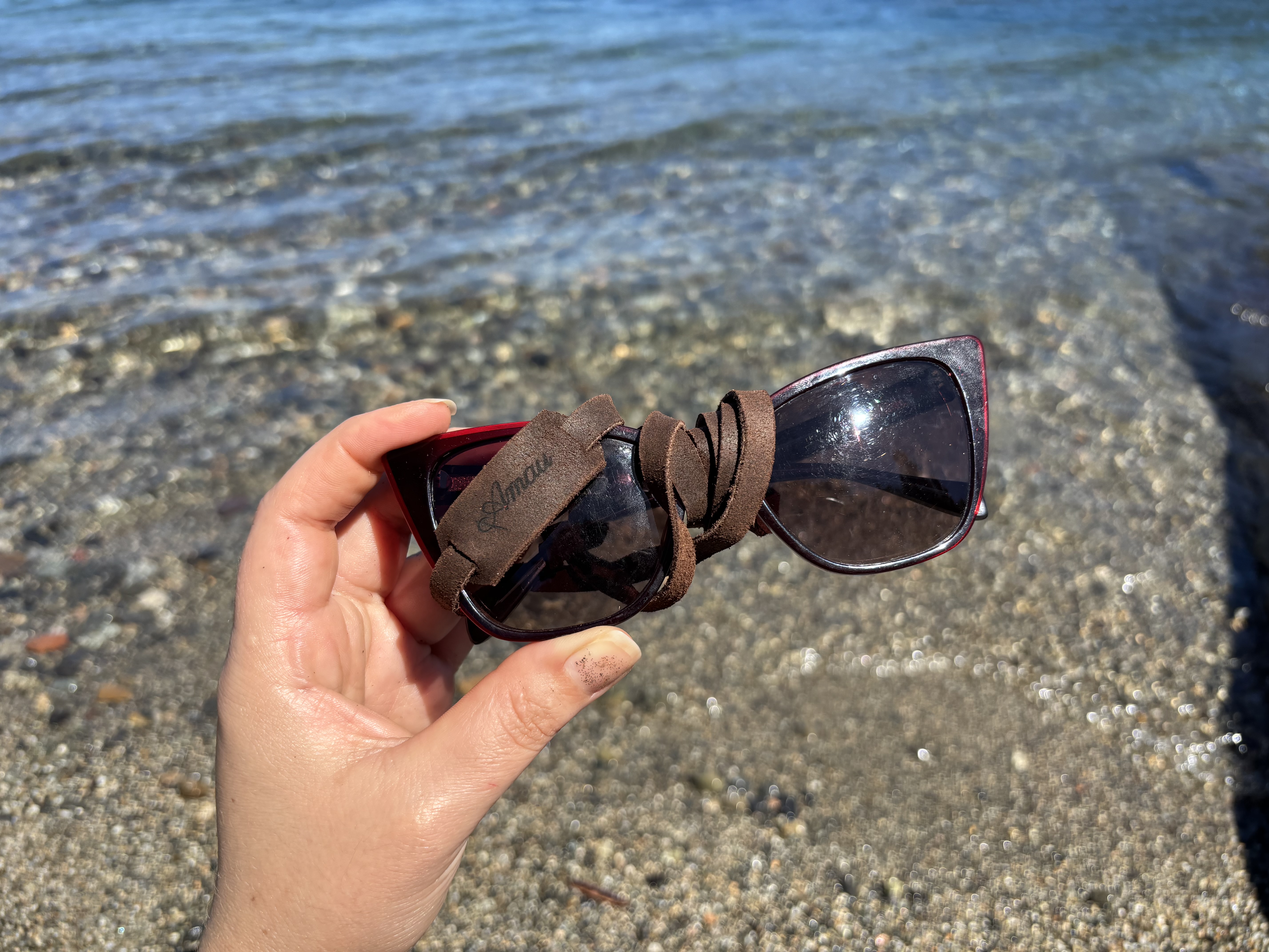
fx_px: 953
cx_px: 634
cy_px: 476
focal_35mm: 26
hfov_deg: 67.3
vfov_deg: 53.1
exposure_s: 1/2513
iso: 50
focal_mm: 5.96
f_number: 1.6
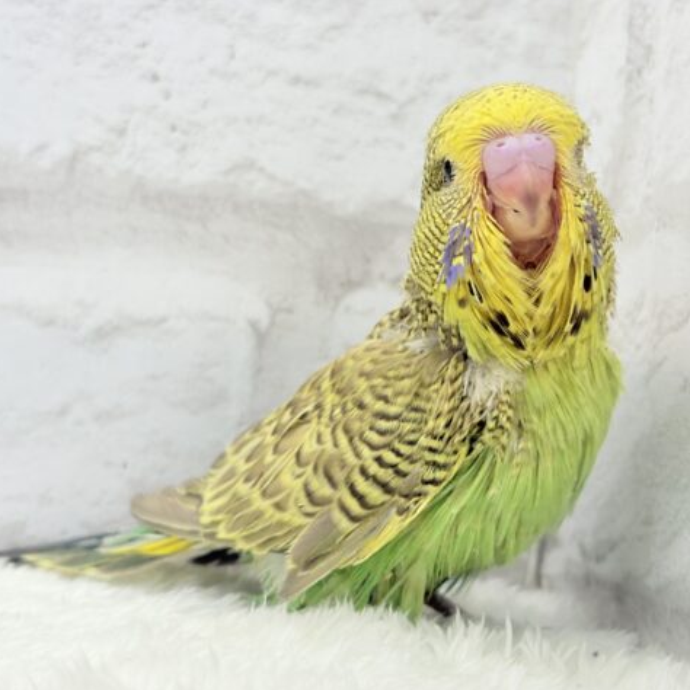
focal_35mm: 62
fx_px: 1398
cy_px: 348
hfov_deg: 27.7
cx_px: 387
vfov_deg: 27.7
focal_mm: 5.96
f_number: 1.6
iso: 100
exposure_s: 1/100
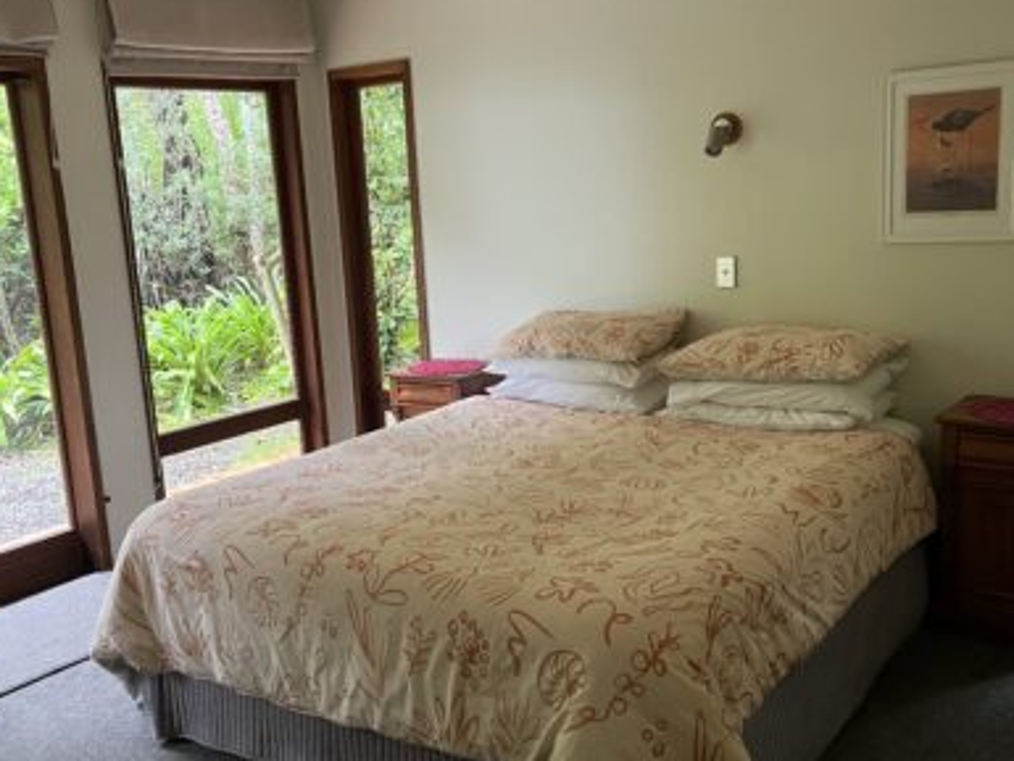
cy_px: 377
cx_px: 490
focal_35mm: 27
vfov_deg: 51.4
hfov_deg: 65.3
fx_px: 791
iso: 250
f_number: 1.6
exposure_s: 1/60
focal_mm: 5.1
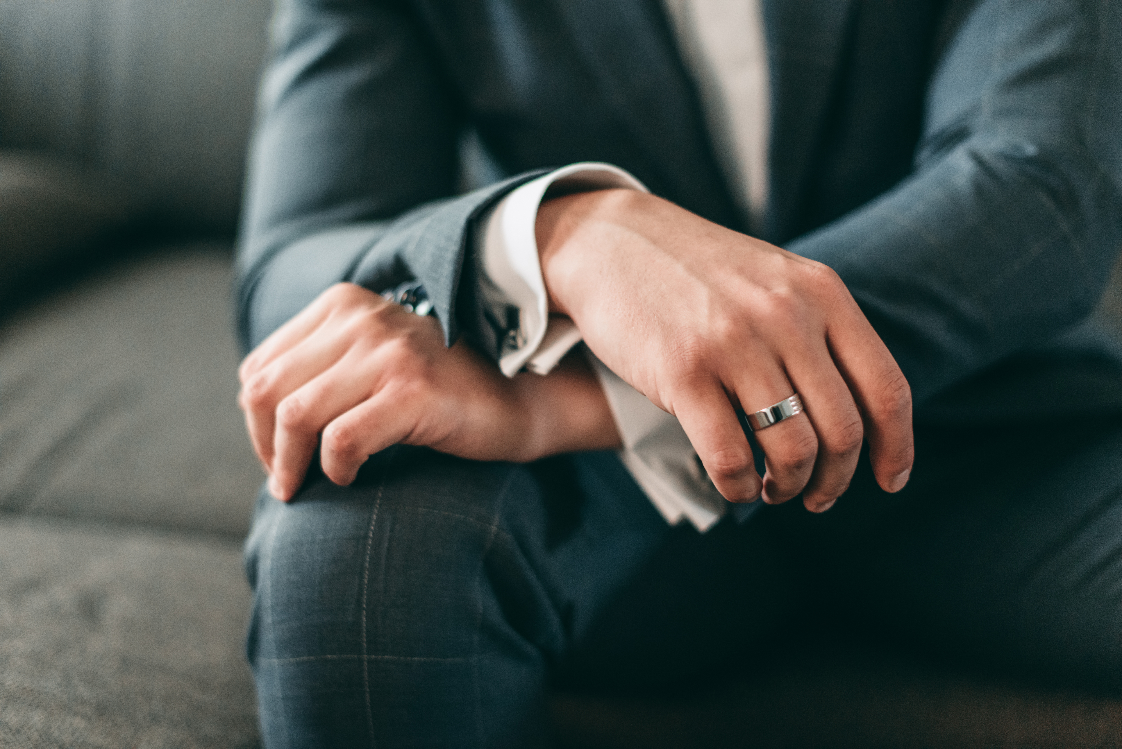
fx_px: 1559
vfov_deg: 27.0
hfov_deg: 39.6
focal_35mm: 50
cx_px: 561
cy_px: 374
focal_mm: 50
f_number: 1.8
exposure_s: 1/320
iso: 3200
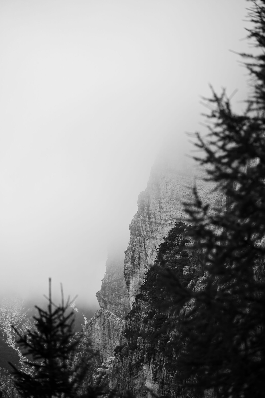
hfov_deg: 7.3
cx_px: 132
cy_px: 199
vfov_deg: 11.0
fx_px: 2070
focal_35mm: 188
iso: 160
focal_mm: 125
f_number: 5.3
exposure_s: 1/800
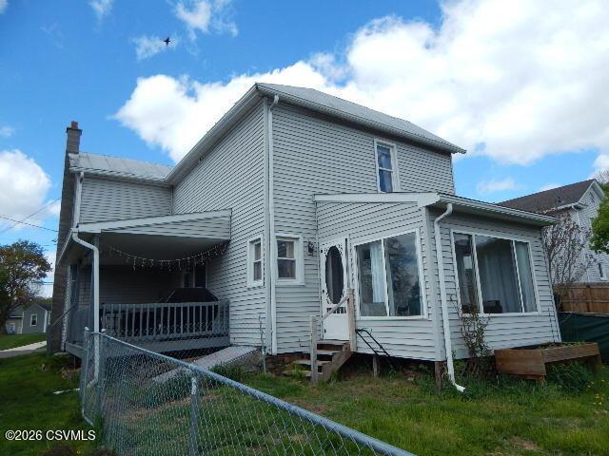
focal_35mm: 22
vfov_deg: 61.1
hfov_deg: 76.4
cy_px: 228
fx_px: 387
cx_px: 304
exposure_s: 1/400
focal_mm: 4
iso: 125
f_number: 6
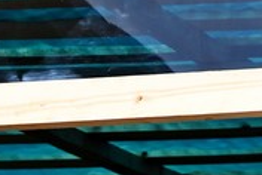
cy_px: 503
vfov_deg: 2.0
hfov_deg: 3.1
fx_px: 4913
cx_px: 231
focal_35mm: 674
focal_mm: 66
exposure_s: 1/1000
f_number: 5
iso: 200
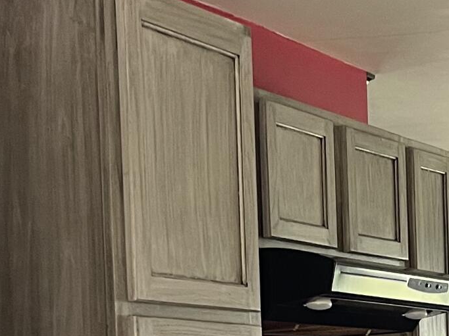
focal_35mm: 110
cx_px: 512
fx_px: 1426
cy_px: 483
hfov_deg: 17.2
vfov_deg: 12.8
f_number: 1.6
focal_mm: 5.1
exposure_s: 1/60
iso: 250
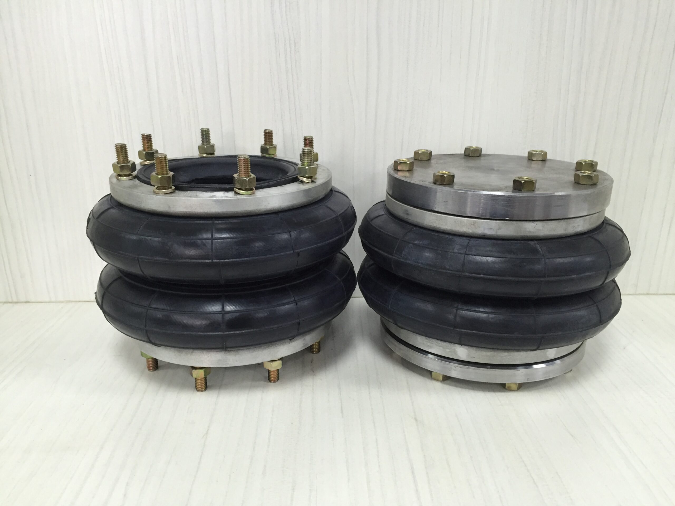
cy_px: 253
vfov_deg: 48.2
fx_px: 565
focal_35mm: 29
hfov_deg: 61.7
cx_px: 338
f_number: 2.2
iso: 160
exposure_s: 1/33
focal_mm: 4.15
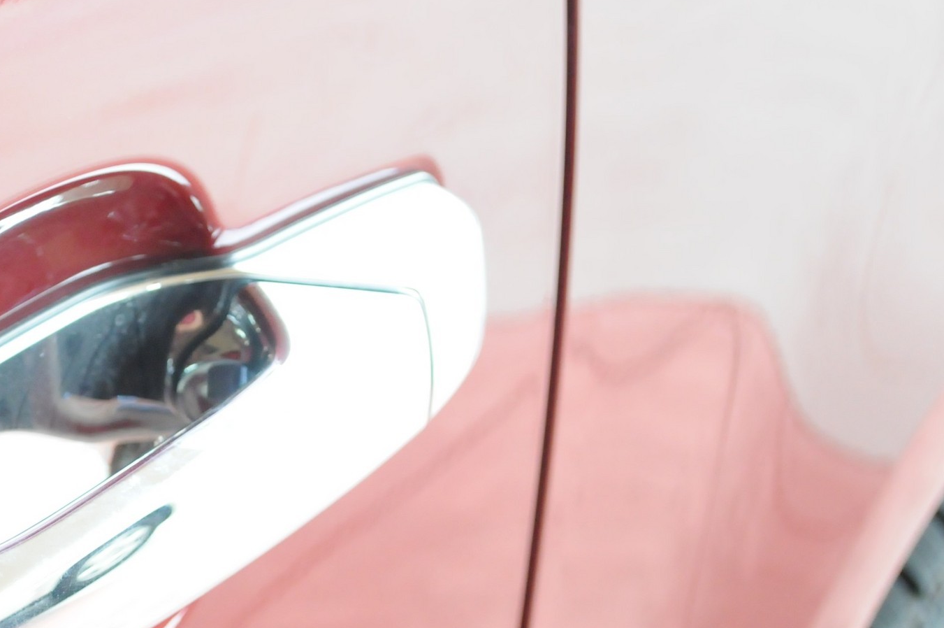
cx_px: 73
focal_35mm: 111
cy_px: 488
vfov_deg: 12.3
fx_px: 2908
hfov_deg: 18.1
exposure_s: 1/200
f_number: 5.3
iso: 2000
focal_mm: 40
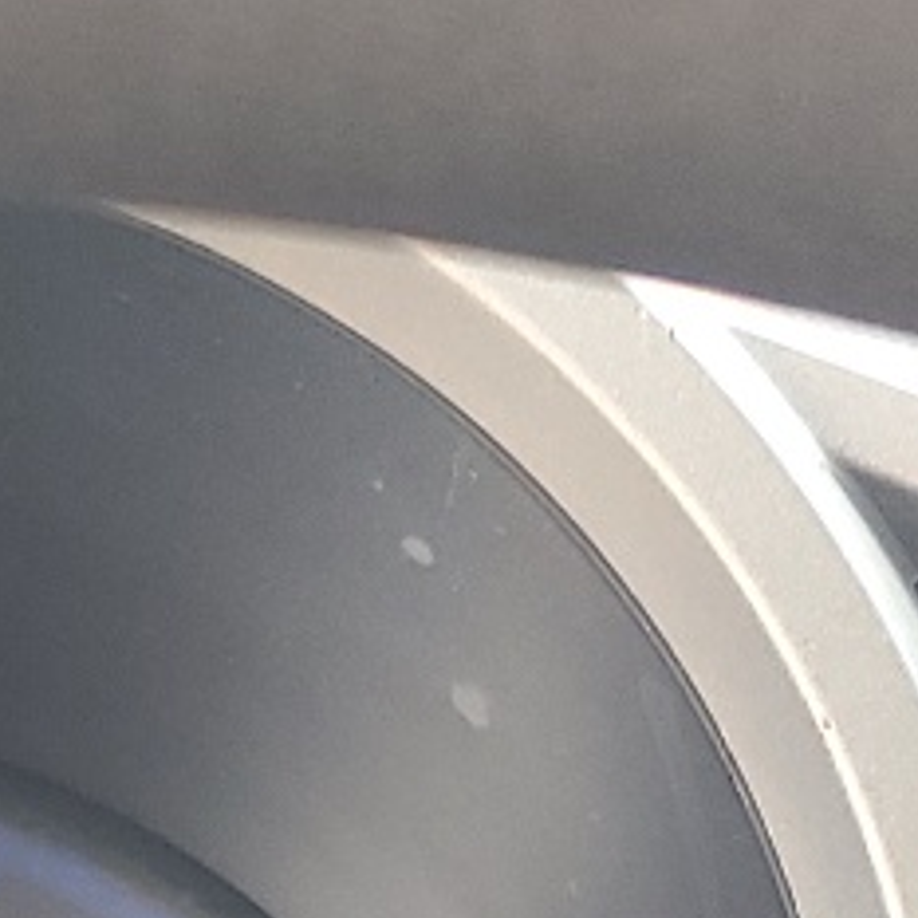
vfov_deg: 10.1
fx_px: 4741
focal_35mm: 158
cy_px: 1950
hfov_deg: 10.8
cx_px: -213
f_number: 1.5
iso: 66
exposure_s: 1/120
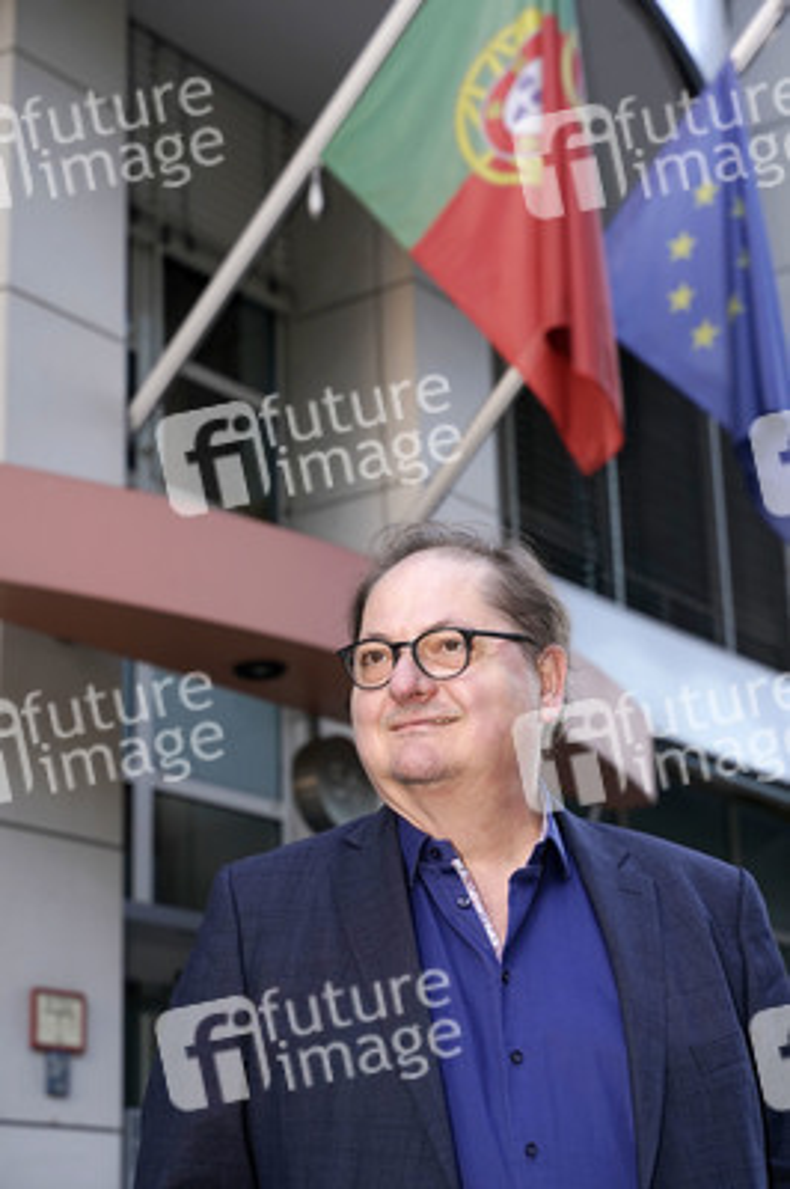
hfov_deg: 20.6
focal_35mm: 66
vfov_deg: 30.5
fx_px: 2176
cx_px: 395
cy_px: 594
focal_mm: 66
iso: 640
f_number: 5.6
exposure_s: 1/60
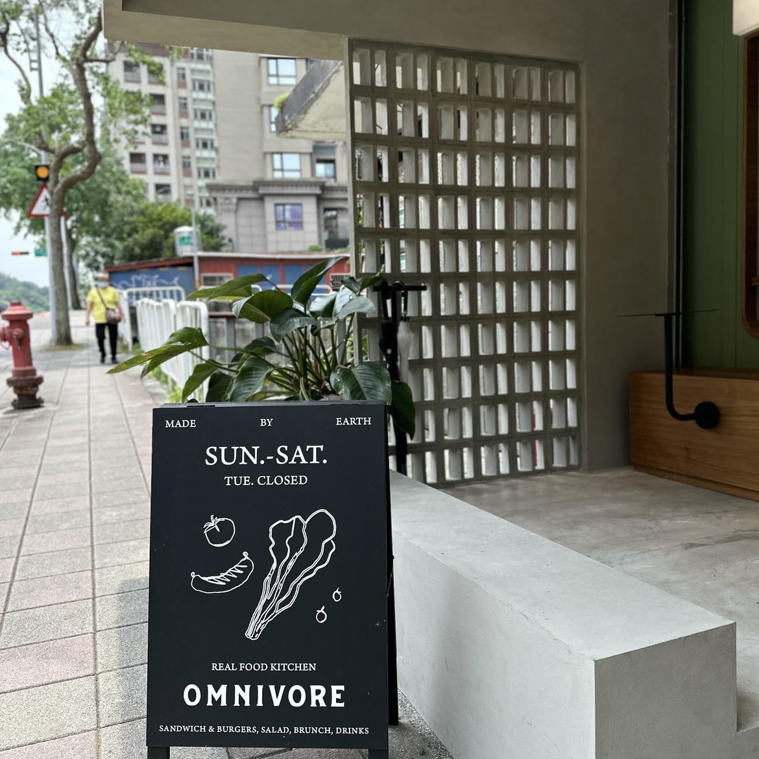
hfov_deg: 55.6
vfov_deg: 55.6
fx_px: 719
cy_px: 381
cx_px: 389
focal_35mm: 29
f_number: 1.78
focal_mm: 6.86
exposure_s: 1/1157
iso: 80
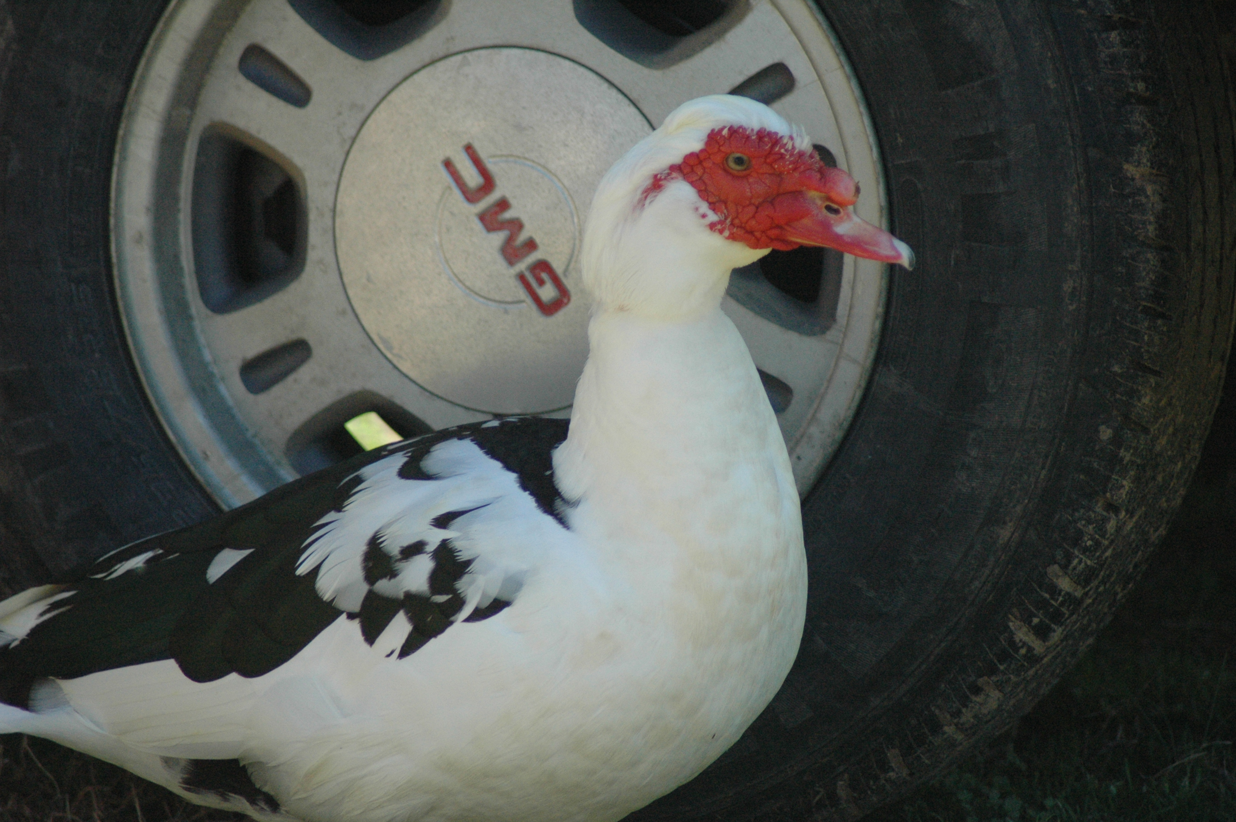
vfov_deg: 3.7
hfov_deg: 5.5
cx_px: 618
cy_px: 411
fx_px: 12863
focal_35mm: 375
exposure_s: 1/1600
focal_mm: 250
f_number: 5.3
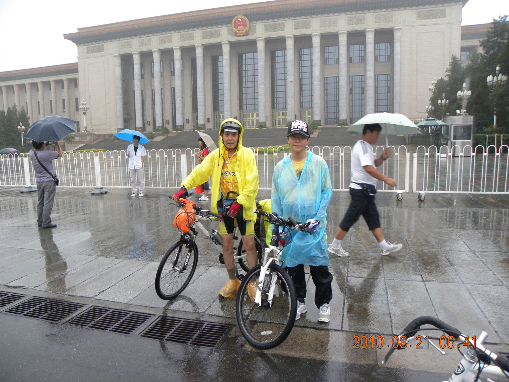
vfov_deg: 53.1
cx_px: 254
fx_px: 382
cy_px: 191
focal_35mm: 26
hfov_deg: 67.3
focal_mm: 4.6
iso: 284
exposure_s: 1/76.6
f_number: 2.8
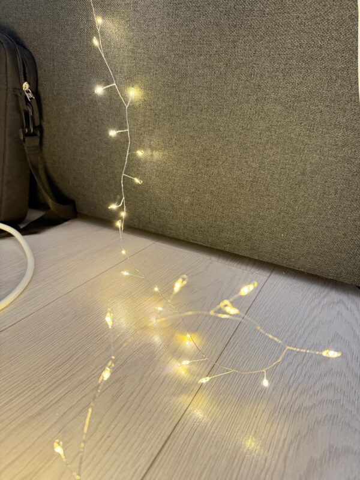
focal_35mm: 24
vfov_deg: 71.6
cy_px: 240
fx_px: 333
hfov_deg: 56.8
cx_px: 180
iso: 640
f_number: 1.78
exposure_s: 1/52
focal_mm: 6.76
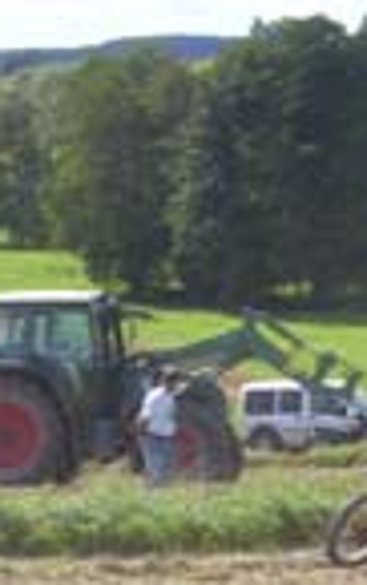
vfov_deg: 14.2
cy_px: 492
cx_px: 508
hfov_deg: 8.8
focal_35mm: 146
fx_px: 2330
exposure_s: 1/250
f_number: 6.7
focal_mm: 8.3
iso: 100
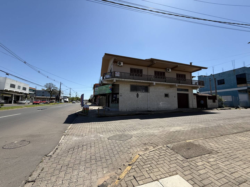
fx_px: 101
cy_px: 94
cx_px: 125
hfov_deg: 102.1
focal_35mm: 14
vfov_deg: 85.7
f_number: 2.2
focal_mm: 2.22
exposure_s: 1/1431
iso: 50
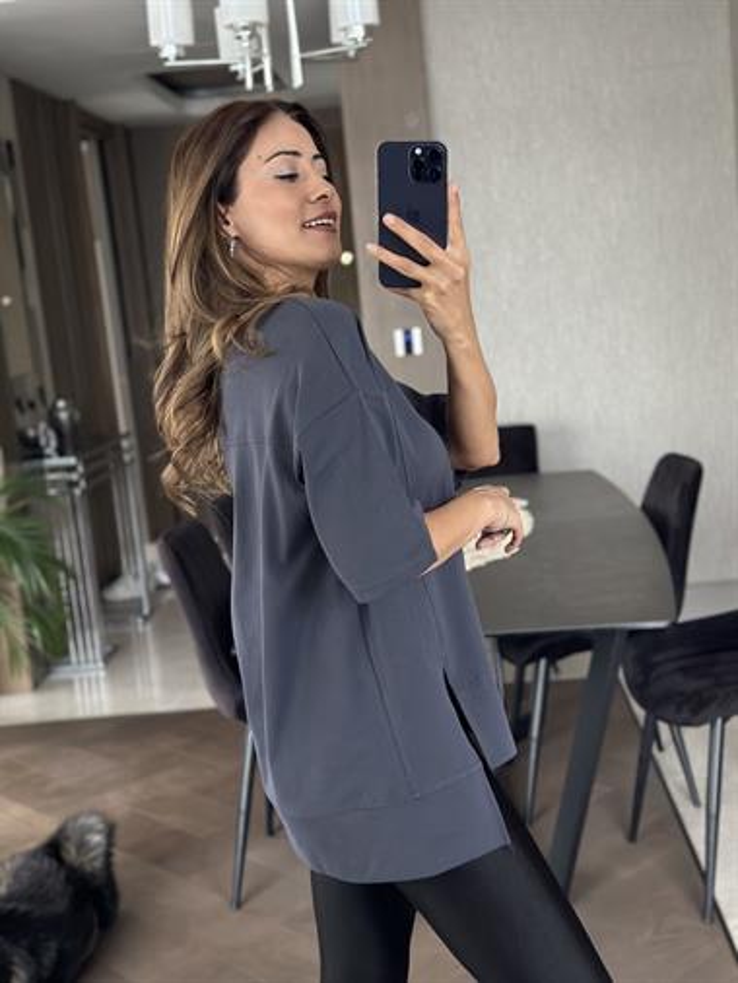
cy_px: 492
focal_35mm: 48
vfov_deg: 39.6
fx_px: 1363
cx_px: 369
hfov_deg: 30.3
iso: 400
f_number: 1.78
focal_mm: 6.86
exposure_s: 1/46
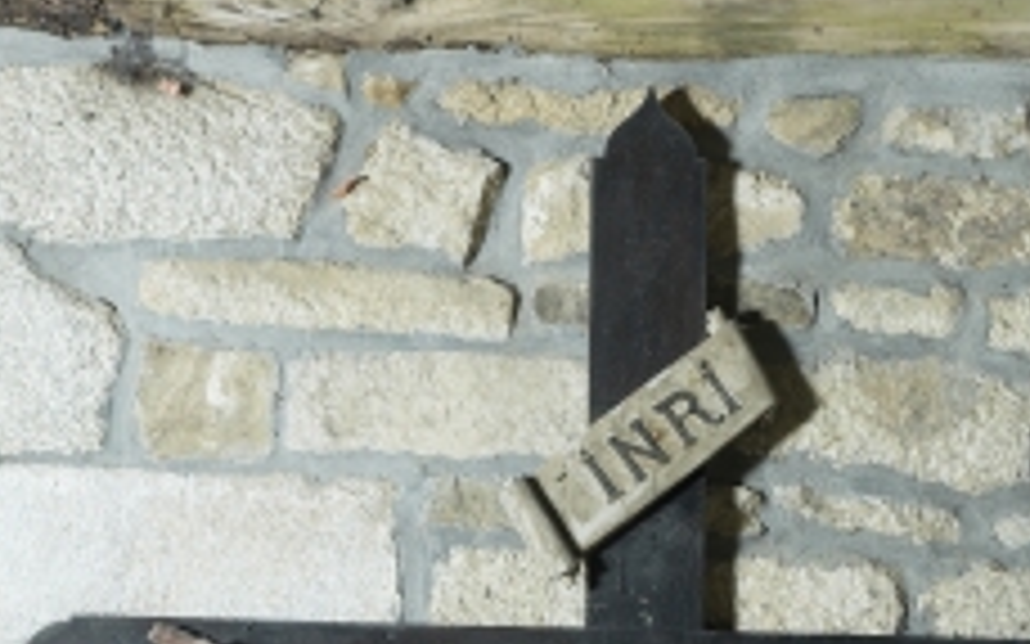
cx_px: 641
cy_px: 1108
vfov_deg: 7.2
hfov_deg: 11.8
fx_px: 4995
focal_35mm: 178
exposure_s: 1/20
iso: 200
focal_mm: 52
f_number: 7.1
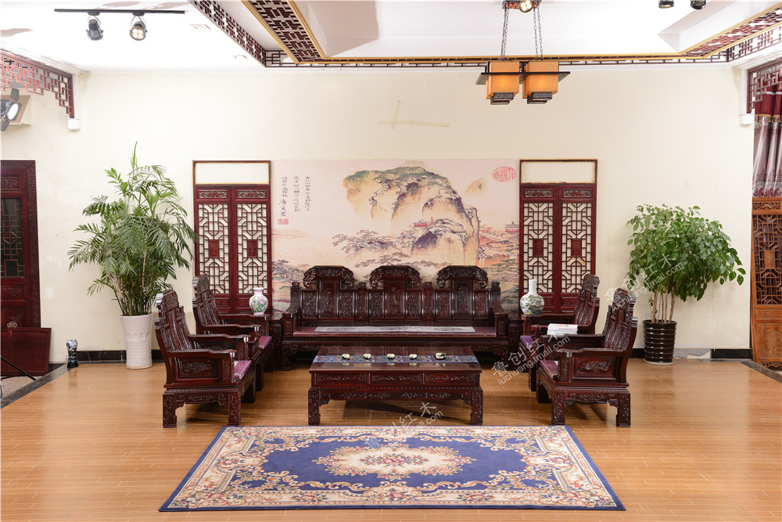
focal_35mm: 42
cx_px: 391
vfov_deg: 31.9
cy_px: 261
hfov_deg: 46.4
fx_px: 912
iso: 200
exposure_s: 1/125
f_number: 10
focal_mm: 42
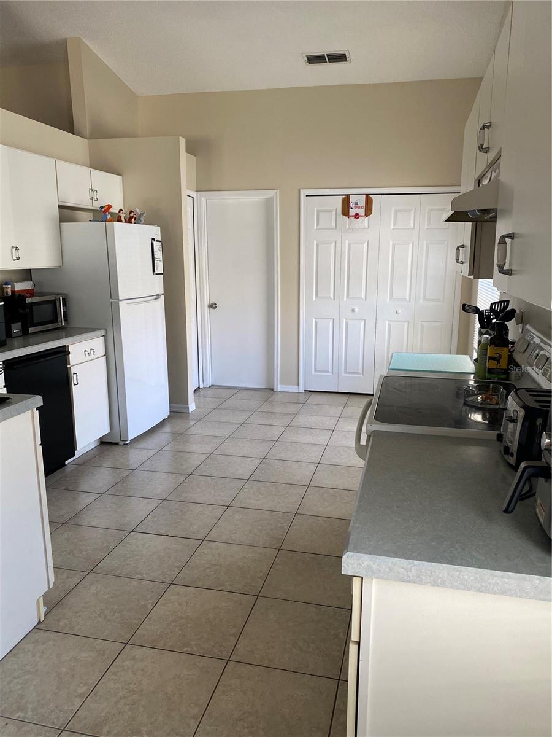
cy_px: 368
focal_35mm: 26
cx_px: 276
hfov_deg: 53.1
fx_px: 553
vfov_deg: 67.3
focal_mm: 4.25
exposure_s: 1/112
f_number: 1.8
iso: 125
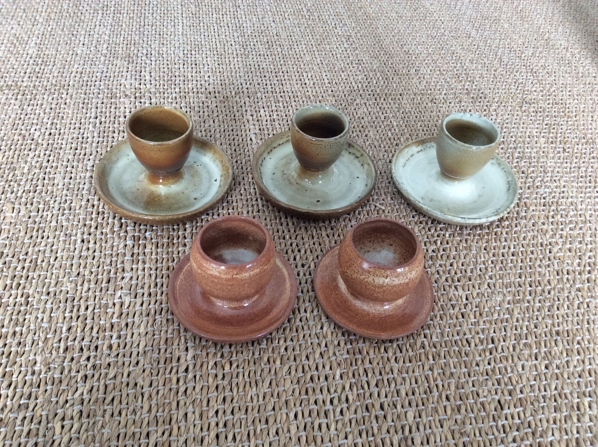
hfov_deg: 56.9
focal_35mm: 32
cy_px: 224
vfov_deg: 44.1
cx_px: 299
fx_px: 552
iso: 80
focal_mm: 3.3
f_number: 2.4
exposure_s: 1/25
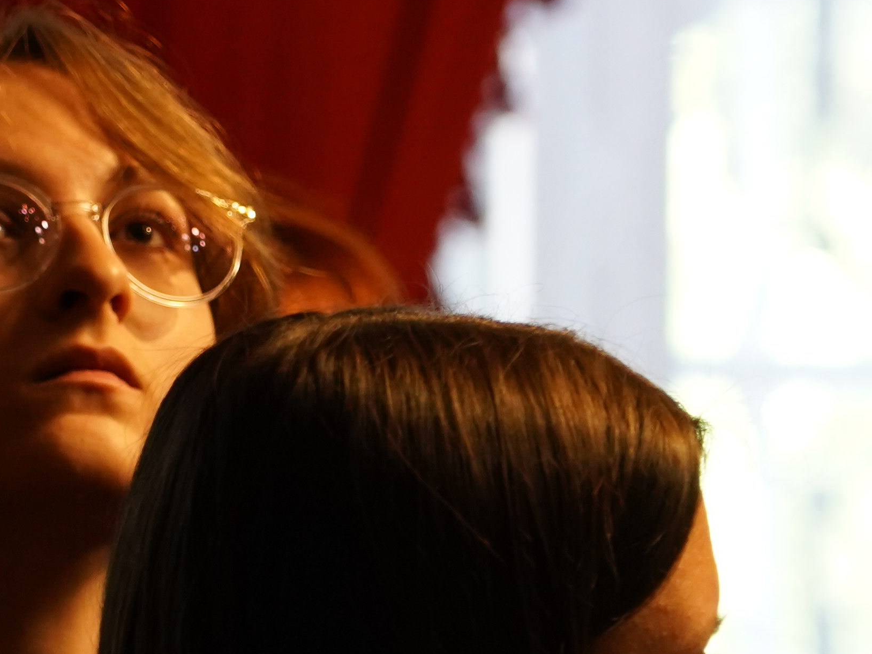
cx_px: 200
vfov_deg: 4.0
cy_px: 421
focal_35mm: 372
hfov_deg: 5.3
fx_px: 9371
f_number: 4
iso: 2000
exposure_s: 1/160
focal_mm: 105
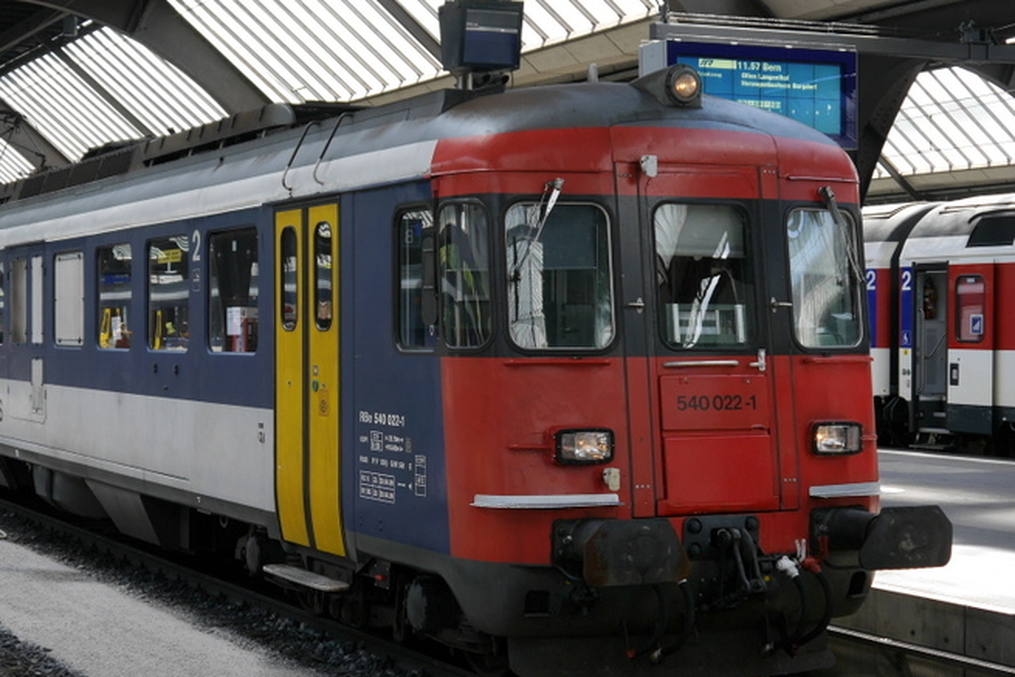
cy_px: 342
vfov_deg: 18.7
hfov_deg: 27.4
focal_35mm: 73
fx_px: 2059
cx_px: 291
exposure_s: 1/125
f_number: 4.5
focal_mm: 23
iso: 160
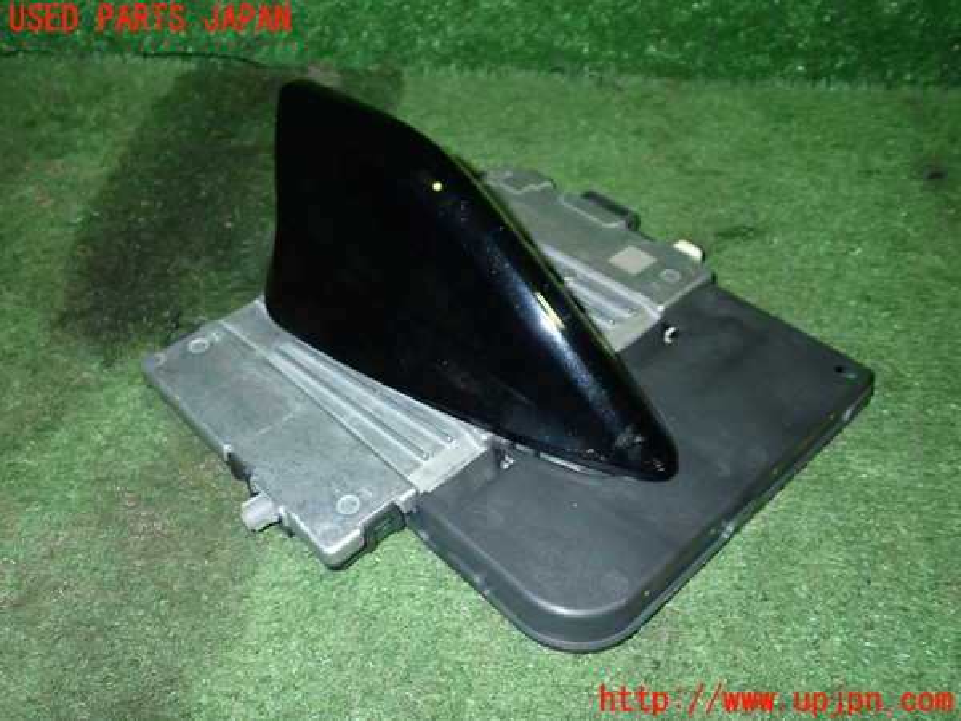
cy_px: 360
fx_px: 888
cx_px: 480
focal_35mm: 32
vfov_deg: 44.2
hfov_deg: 56.8
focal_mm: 5.79
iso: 400
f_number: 7.1
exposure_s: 1/30
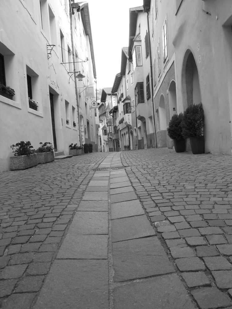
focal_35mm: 28
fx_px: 250
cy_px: 154
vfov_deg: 63.4
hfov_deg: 49.7
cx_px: 116
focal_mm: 5
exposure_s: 1/30
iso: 160
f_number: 3.7
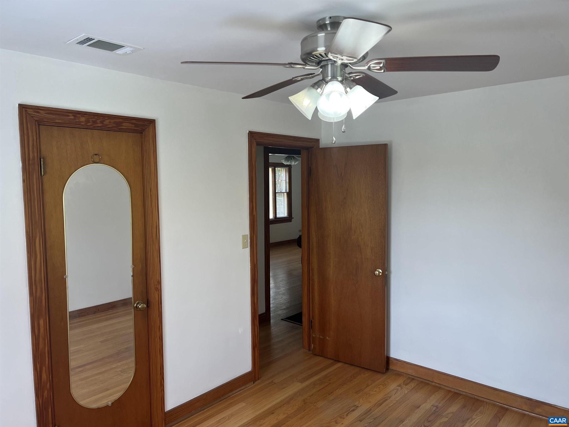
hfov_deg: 67.3
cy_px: 214
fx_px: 427
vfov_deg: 53.1
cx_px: 284
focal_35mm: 26
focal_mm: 5.7
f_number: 1.5
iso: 40
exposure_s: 1/120
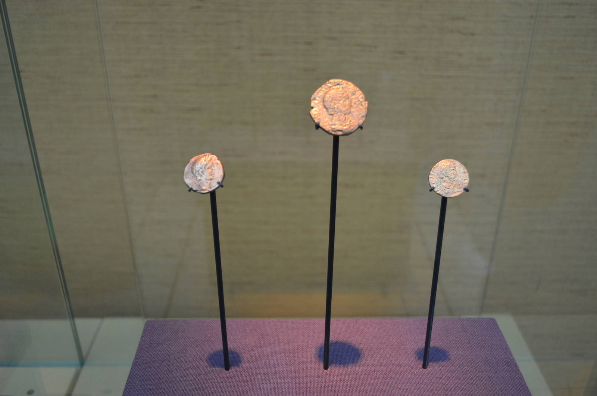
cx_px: 298
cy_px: 198
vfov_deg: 36.7
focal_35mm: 36
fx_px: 596
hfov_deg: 53.2
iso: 800
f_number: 4
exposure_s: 1/50
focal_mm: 24
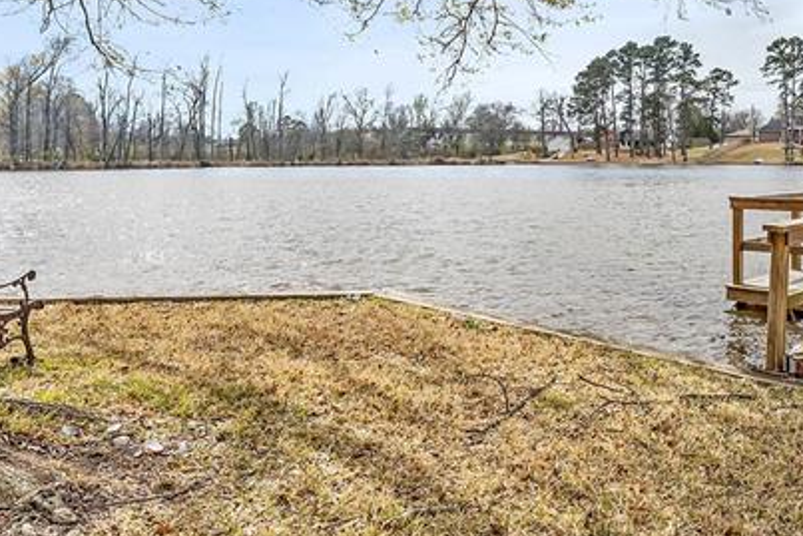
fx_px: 736
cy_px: 171
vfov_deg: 39.4
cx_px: 530
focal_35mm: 33
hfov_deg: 56.1
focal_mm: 13
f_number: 8
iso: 800
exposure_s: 1/1600
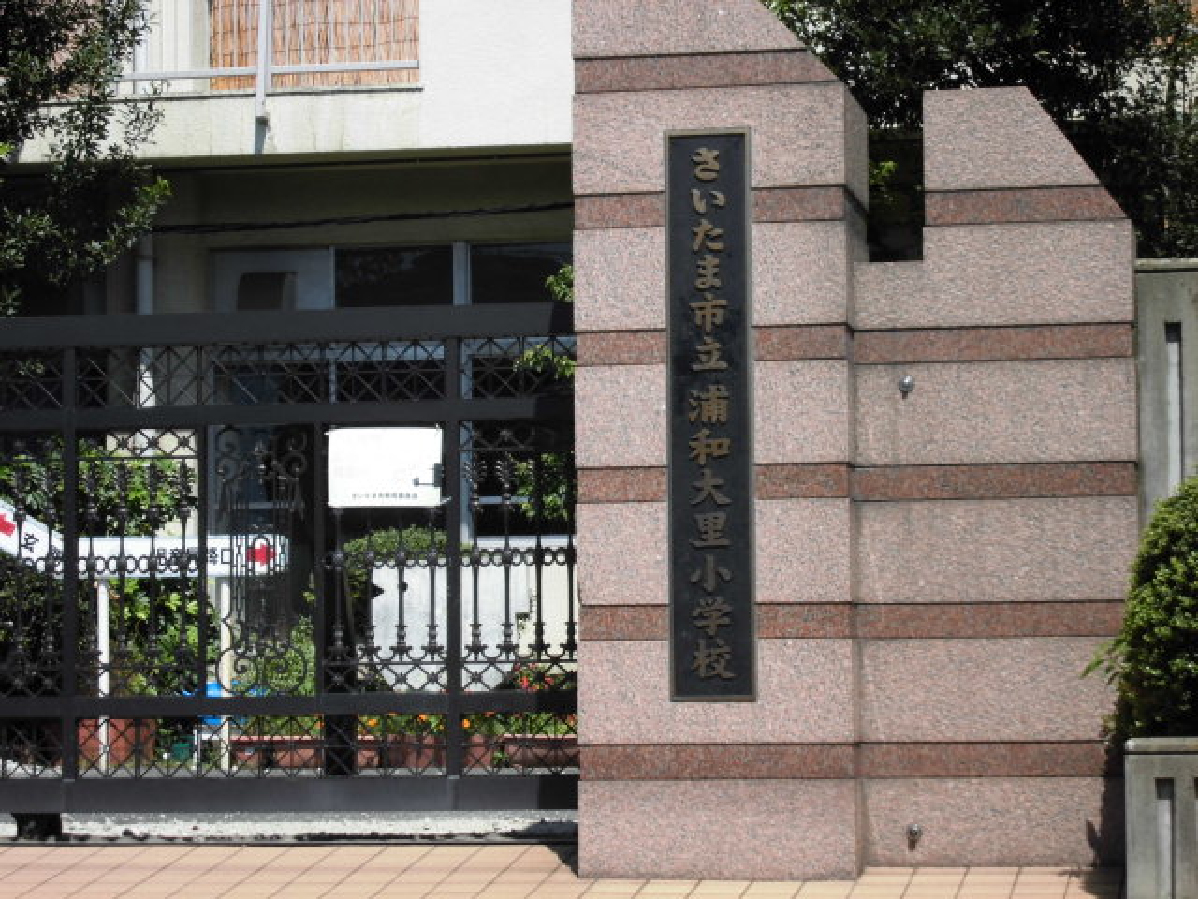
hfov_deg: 18.4
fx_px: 3703
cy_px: 450
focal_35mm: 107
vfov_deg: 13.8
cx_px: 599
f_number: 5.1
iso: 100
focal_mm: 19.2
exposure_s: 1/320
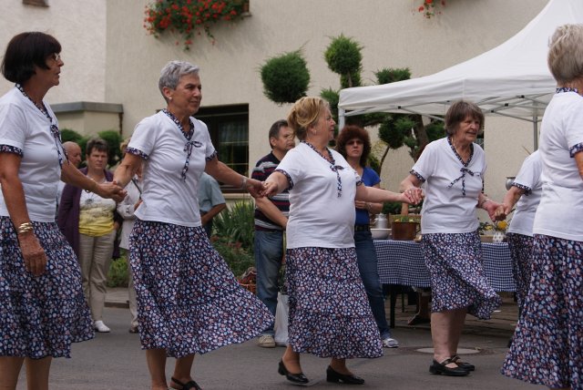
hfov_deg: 24.6
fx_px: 1337
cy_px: 195
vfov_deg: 16.6
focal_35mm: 82
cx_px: 292
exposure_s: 1/160
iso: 100
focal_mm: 55
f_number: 7.1
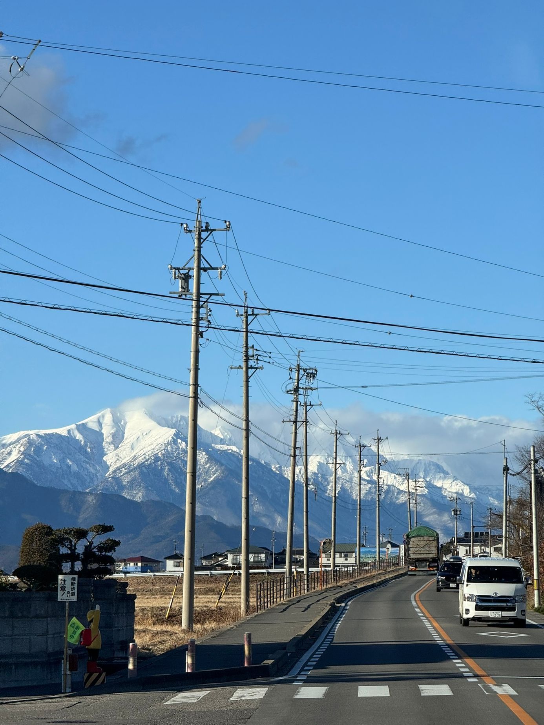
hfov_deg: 12.3
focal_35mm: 120
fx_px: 2514
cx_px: 272
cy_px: 362
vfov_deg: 16.4
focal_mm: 15.66
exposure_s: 1/1248
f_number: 2.8
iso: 50
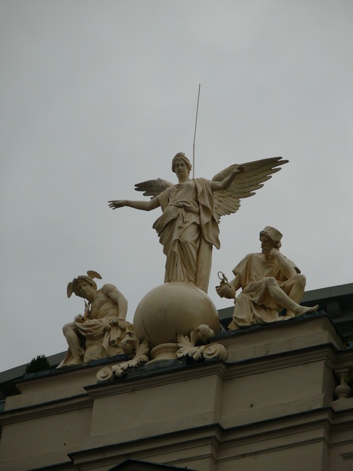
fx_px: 3551
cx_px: 176
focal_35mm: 261
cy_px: 236
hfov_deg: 5.7
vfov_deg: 7.6
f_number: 3.6
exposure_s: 1/100
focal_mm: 55.2
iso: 100
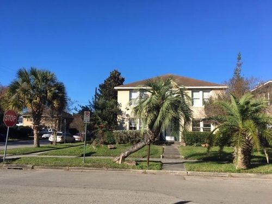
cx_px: 136
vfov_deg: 48.2
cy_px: 102
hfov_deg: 61.7
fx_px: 228
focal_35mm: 29
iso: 25
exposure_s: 1/1202
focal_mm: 4.15
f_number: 2.2
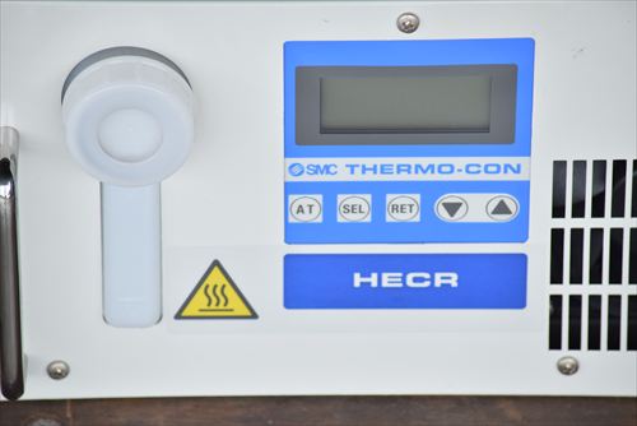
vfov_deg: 5.0
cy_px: 213
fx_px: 4913
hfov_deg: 7.4
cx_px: 318
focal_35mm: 278
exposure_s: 1/320
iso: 1250
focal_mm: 185
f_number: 6.3
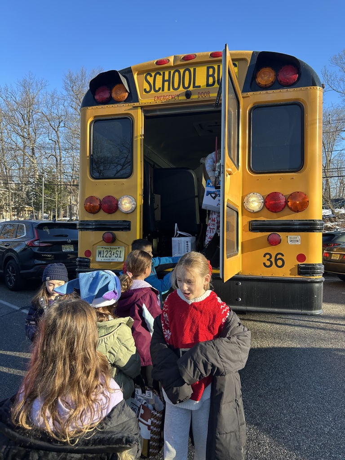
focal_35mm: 26
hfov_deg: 53.1
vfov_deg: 67.3
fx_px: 346
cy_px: 230
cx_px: 172
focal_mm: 5.7
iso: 50
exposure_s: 1/552
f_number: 1.5
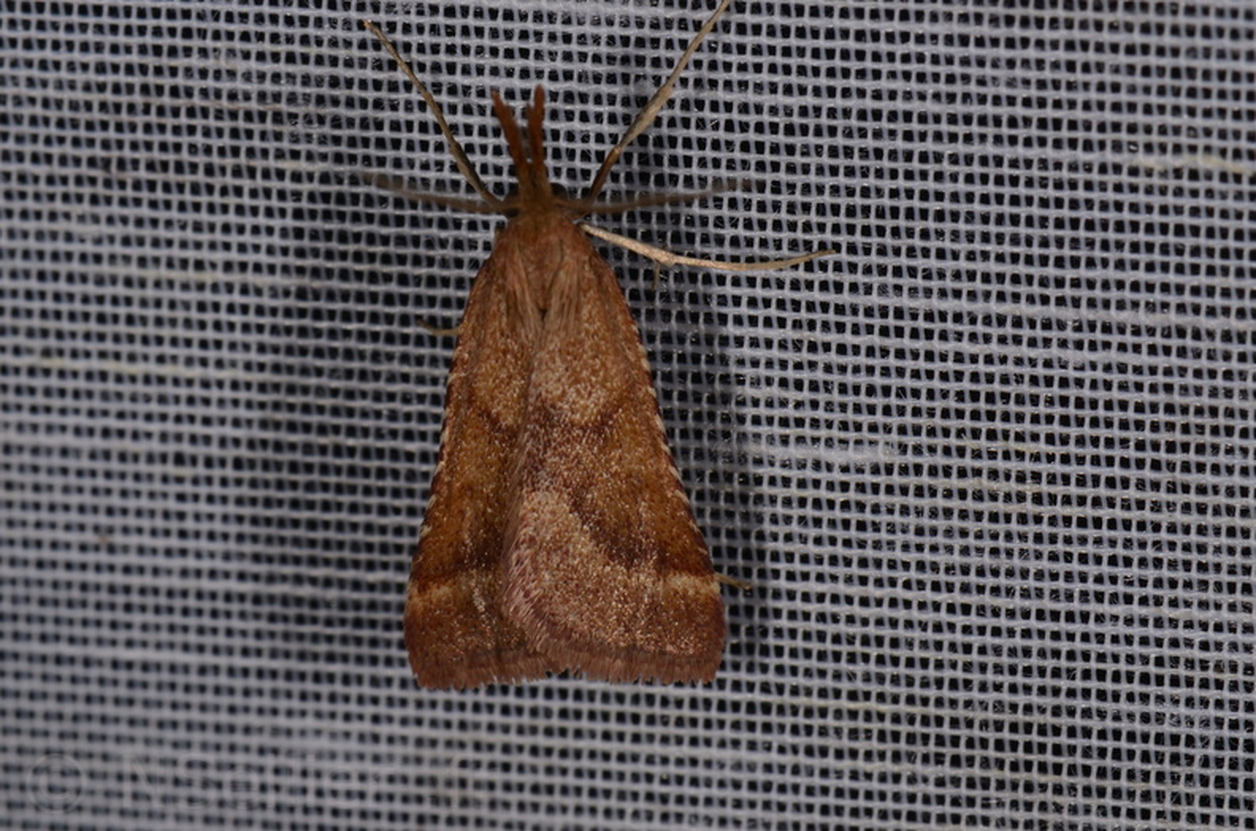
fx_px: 4438
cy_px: 416
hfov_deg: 16.1
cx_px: 628
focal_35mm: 128
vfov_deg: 10.7
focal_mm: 85
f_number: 25
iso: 100
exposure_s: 1/60
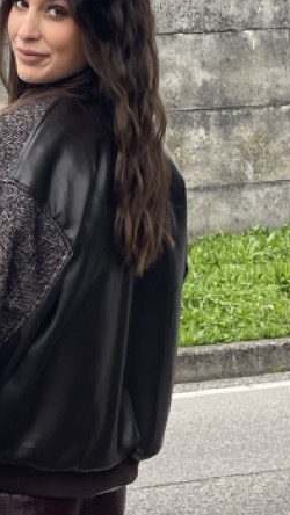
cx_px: -20
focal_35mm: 201
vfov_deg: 10.7
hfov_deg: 6.0
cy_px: 328
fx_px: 2746
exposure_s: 1/121
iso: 32
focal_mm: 7.5
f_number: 2.2
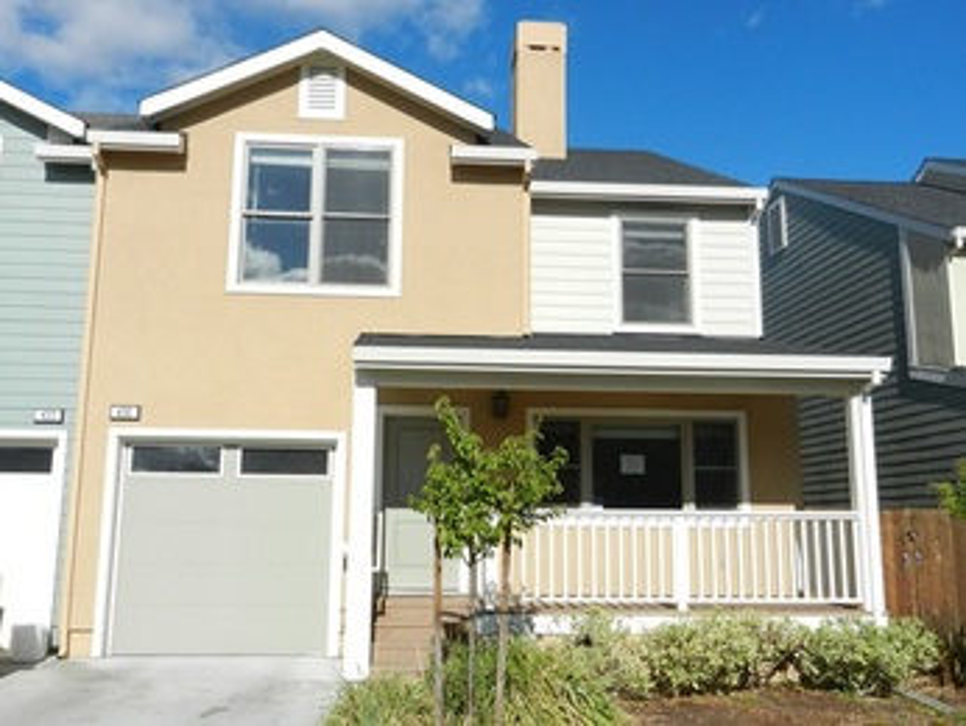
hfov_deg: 55.3
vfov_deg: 43.0
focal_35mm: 33
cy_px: 363
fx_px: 922
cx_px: 483
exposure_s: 1/1000
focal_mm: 5.9
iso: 400
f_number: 7.6
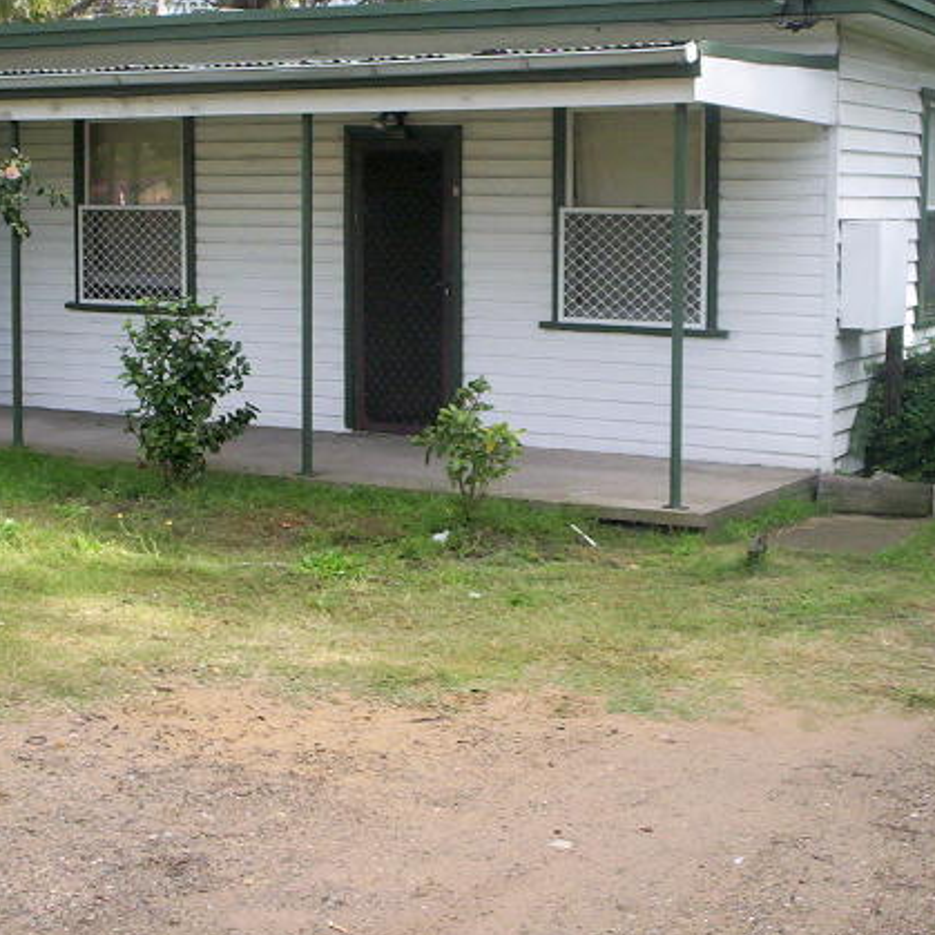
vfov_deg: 29.0
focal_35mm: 59
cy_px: 368
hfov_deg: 29.0
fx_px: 1803
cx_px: 527
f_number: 4.5
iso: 100
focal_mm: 4.99
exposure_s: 1/232
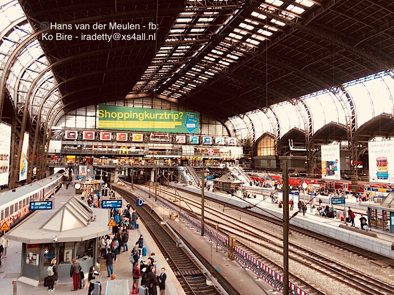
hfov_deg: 63.4
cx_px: 197
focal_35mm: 28
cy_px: 148
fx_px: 319
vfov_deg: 49.7
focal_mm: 3.99
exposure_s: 1/33
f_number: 1.8
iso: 25
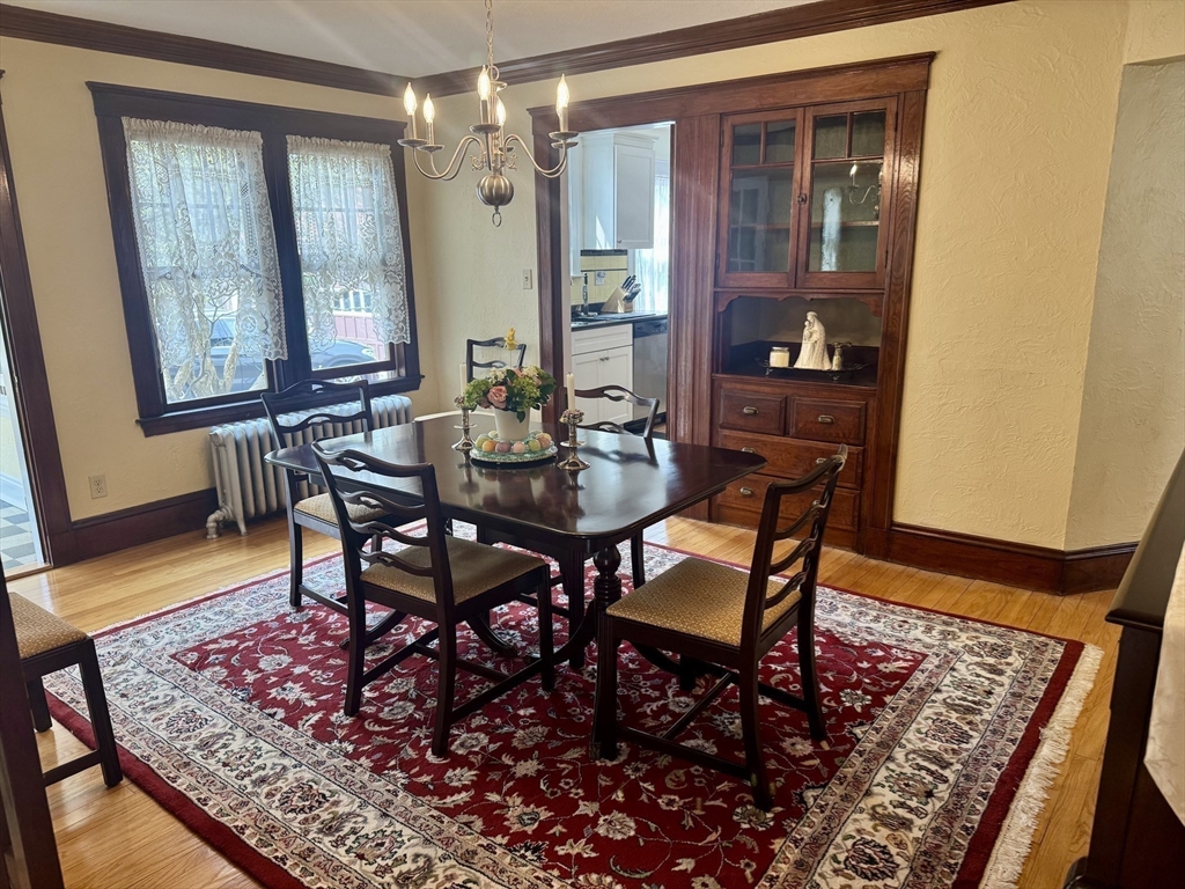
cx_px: 592
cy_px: 444
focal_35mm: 24
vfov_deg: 56.8
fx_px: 822
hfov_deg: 71.6
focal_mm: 6.76
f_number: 1.78
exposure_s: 1/60
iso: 160
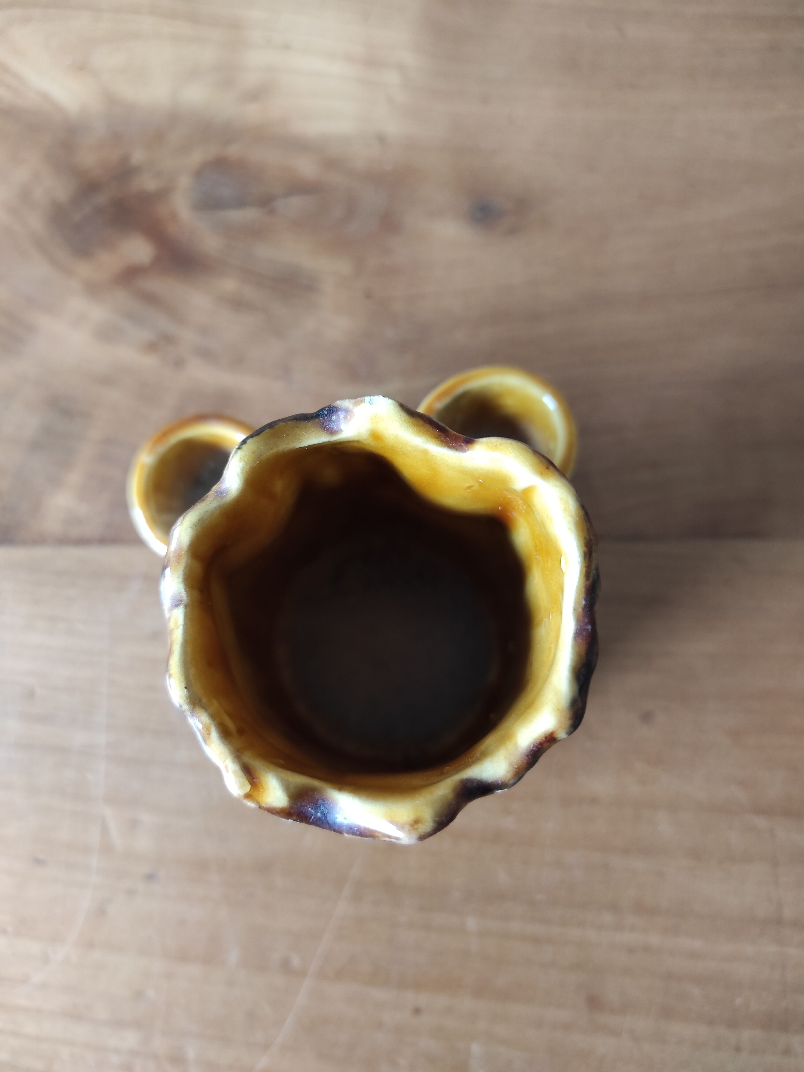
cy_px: 536
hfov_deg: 54.9
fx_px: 774
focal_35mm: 25
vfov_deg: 69.4
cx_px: 402
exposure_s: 1/33
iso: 345
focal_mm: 5.43
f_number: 1.89
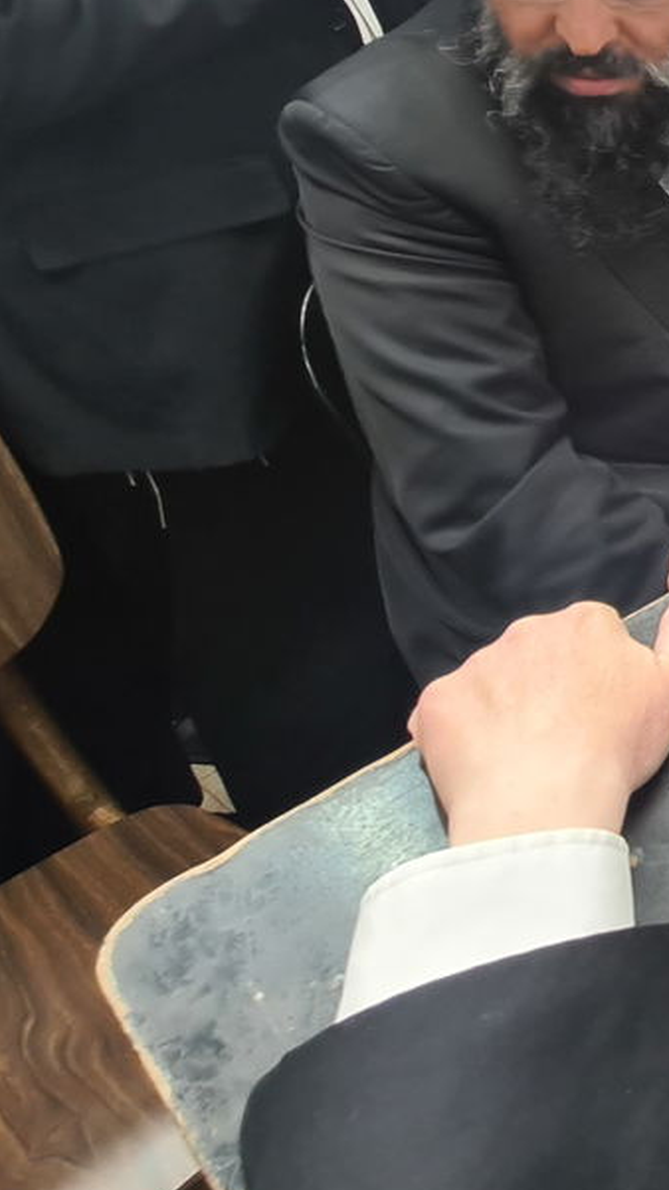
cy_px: 232
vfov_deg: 55.2
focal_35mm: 33
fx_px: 1041
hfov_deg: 21.0
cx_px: 1255
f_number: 2.2
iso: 80
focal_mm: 2.22
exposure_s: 1/50
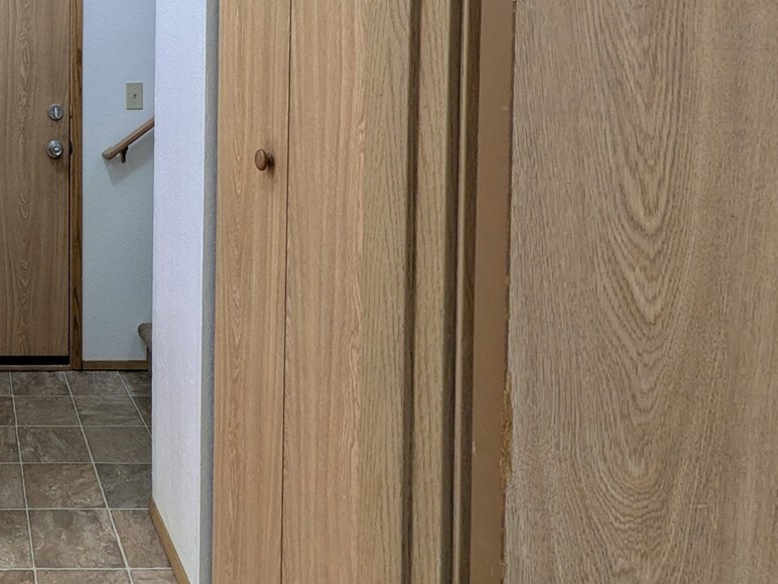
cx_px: -24
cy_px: 119
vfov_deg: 45.8
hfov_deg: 48.8
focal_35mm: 29
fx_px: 652
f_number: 2.2
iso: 56
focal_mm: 1.85
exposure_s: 1/24
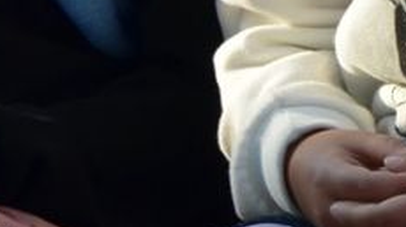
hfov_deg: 2.5
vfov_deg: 1.4
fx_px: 9381
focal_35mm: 872
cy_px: -322
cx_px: 570
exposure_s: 1/200
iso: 200
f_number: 7.1
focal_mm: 80
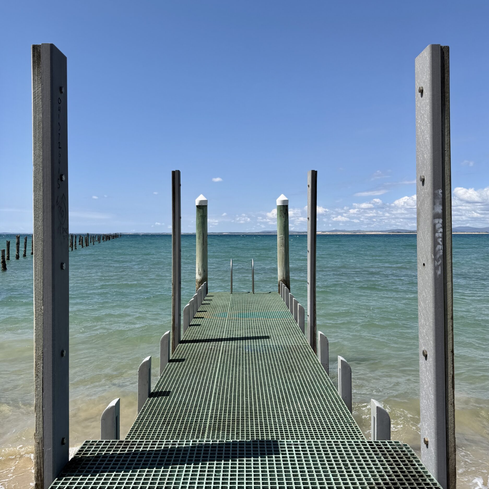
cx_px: 242
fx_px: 463
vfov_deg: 55.6
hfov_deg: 55.6
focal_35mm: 29
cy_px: 255
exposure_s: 1/6711
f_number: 1.78
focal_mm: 6.76
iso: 80
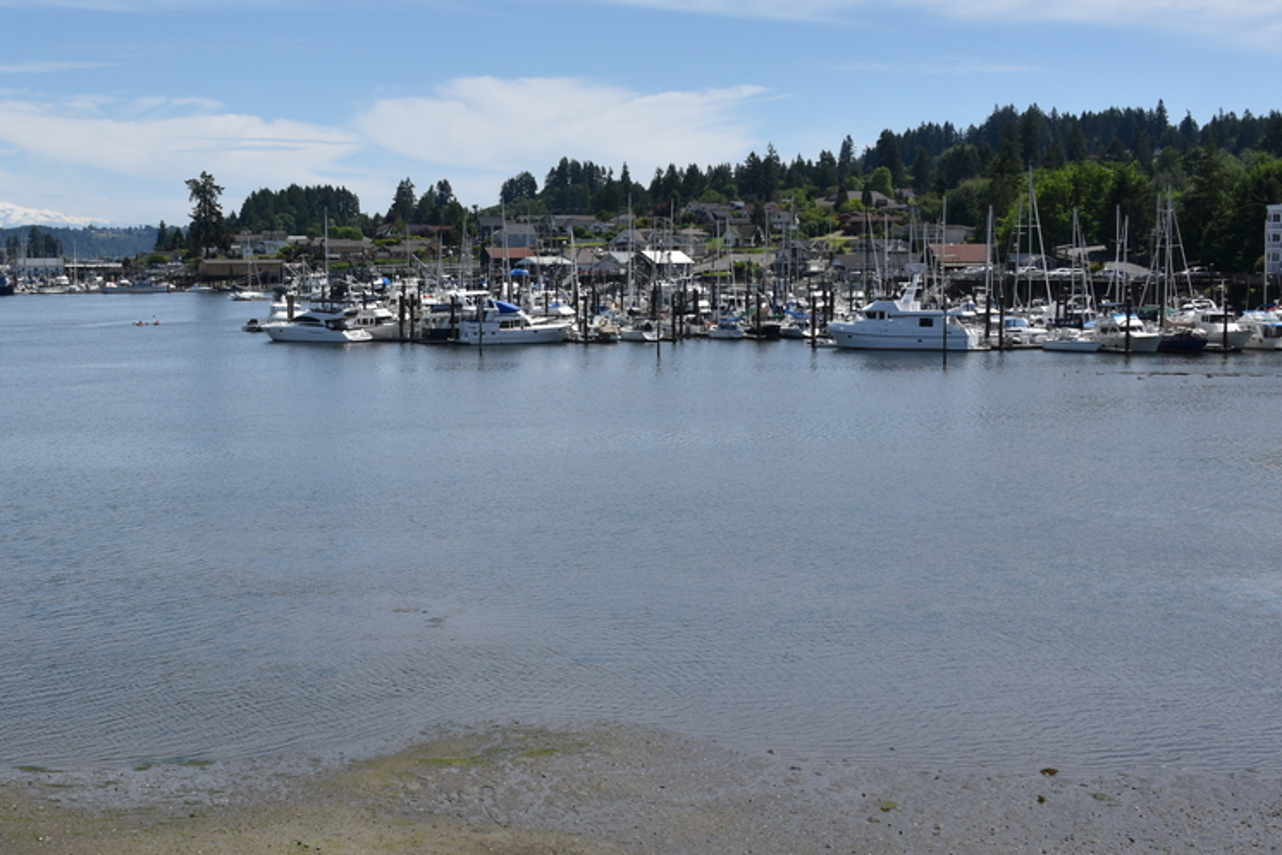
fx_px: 1959
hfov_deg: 36.1
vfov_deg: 24.6
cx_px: 520
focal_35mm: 55
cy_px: 454
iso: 100
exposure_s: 1/320
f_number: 9
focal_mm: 32
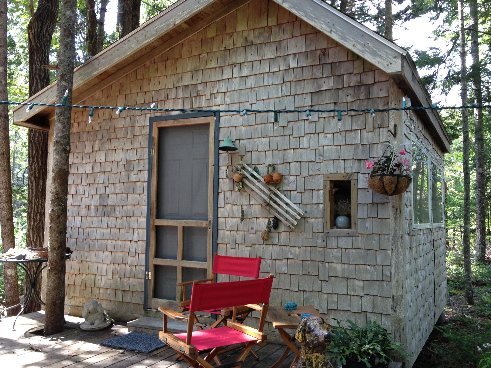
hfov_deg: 52.6
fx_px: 496
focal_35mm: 35
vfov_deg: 40.7
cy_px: 184
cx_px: 246
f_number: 2.4
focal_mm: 4.28
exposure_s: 1/60
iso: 64
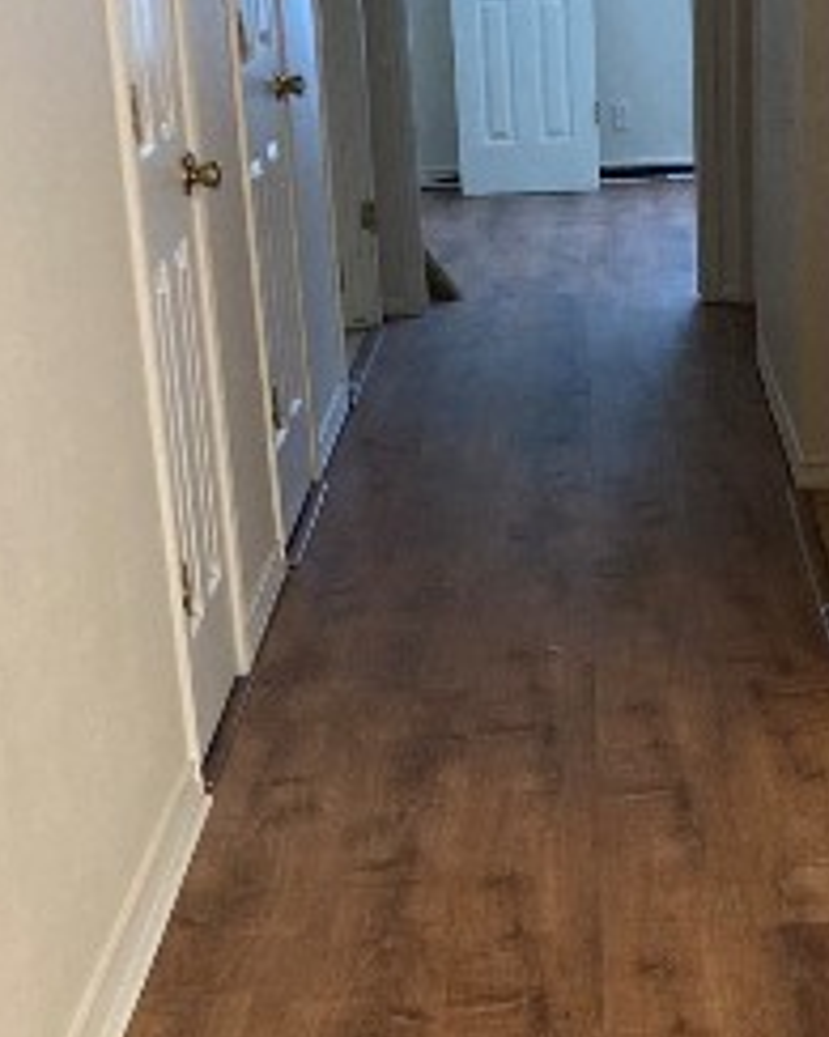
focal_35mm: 86
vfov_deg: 21.5
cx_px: 591
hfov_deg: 17.8
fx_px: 2639
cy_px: 1012
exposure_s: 1/60
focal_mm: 3.99
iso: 250
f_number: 1.8
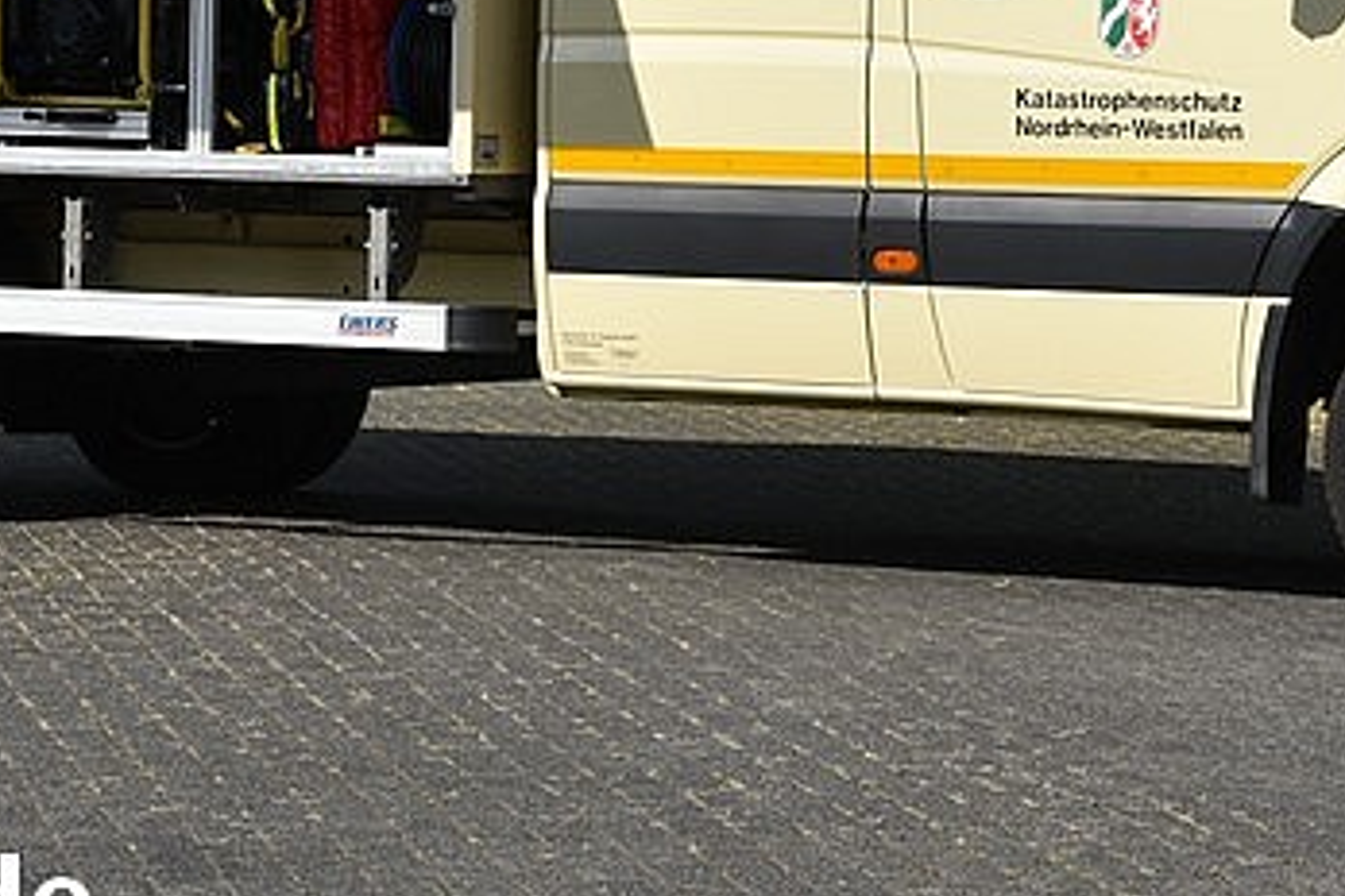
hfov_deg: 10.6
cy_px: -201
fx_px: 7247
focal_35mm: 194
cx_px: 518
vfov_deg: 7.0
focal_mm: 75
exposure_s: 1/400
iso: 200
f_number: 10
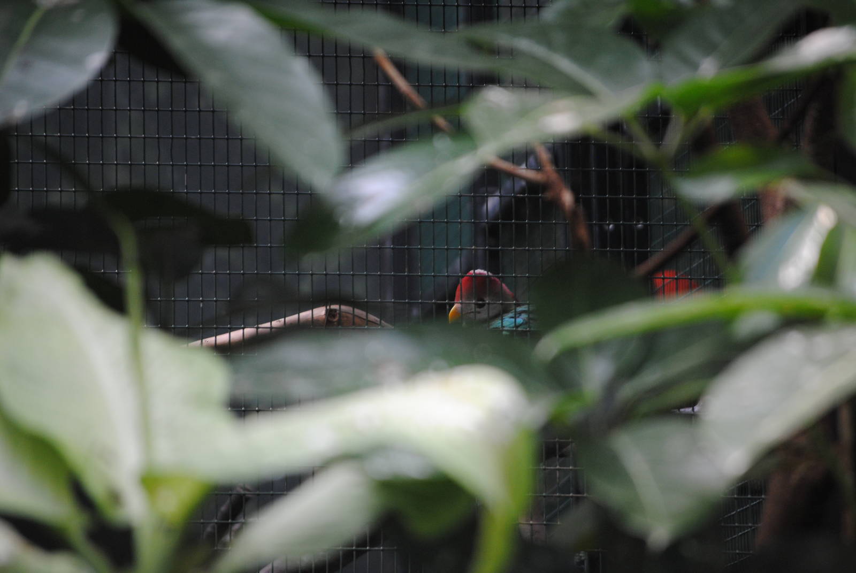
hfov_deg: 6.9
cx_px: 428
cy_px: 286
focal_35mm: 300
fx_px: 7142
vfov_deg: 4.6
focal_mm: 200
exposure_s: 1/100
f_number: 5.6
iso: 400
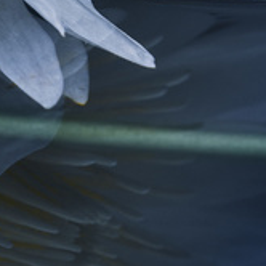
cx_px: 36
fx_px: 13336
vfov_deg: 1.1
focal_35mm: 1534
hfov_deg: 1.1
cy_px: 38
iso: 400
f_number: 8
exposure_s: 1/125
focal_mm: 300
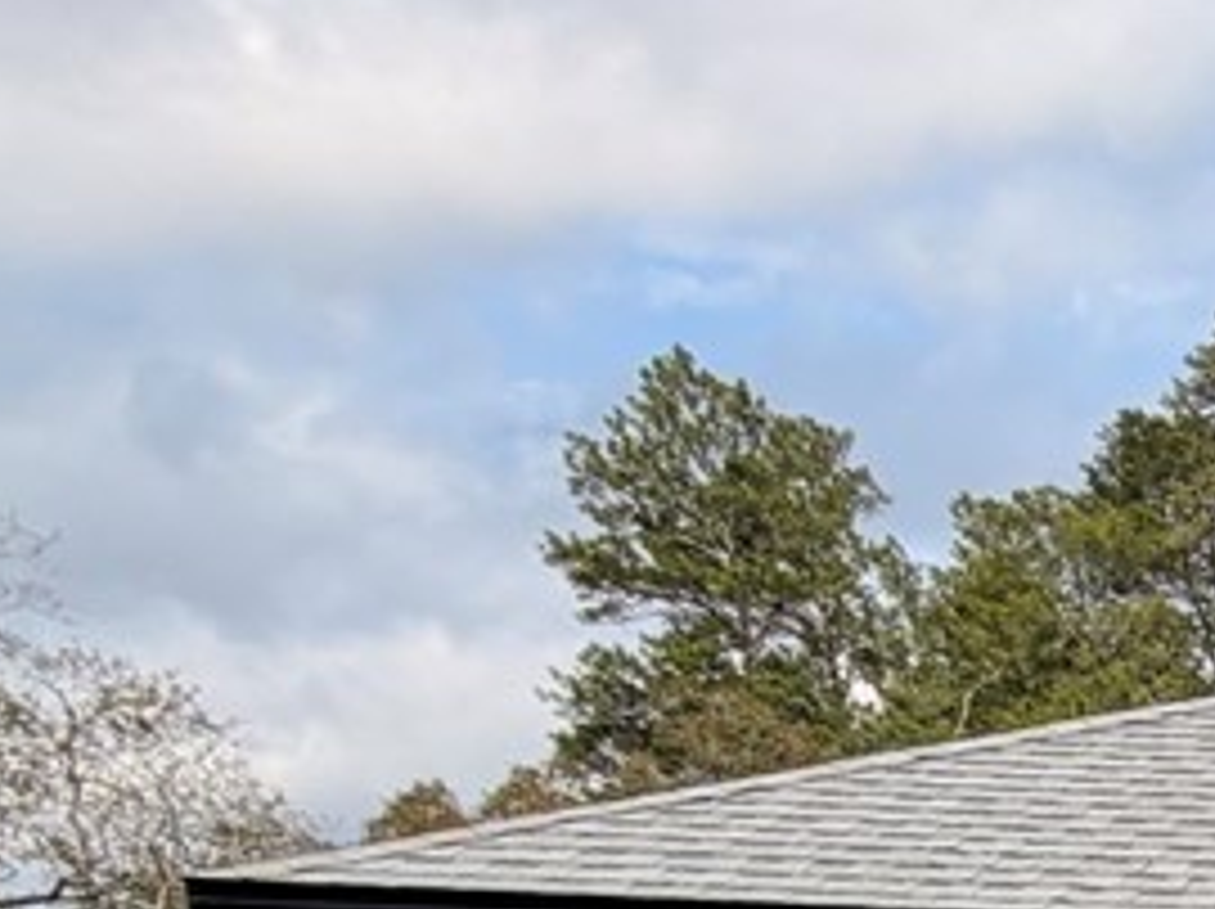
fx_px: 2911
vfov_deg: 14.6
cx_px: 2520
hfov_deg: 16.7
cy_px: 1818
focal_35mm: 83
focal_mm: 2.22
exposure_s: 1/820
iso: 20
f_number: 2.2
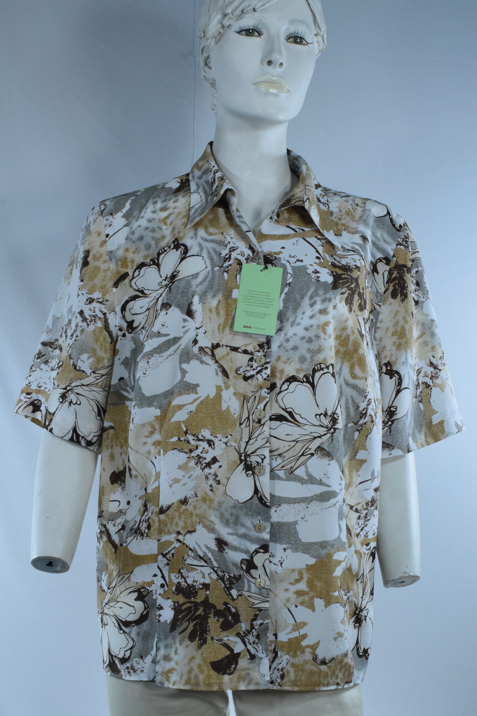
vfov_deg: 43.6
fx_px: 894
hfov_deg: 29.9
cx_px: 238
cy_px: 358
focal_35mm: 45
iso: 3200
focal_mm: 30
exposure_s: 1/250
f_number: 14
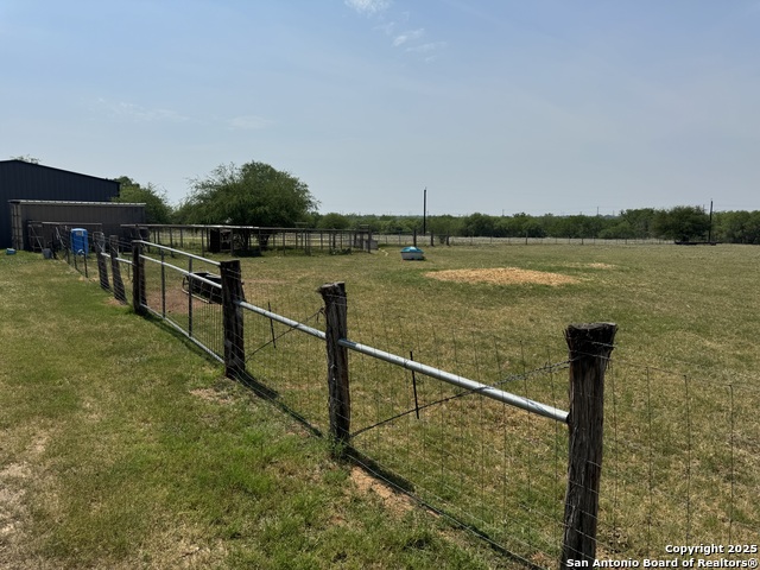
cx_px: 380
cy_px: 285
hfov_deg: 71.6
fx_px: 527
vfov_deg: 56.8
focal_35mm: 24
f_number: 1.78
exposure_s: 1/7092
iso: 80
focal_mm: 6.76
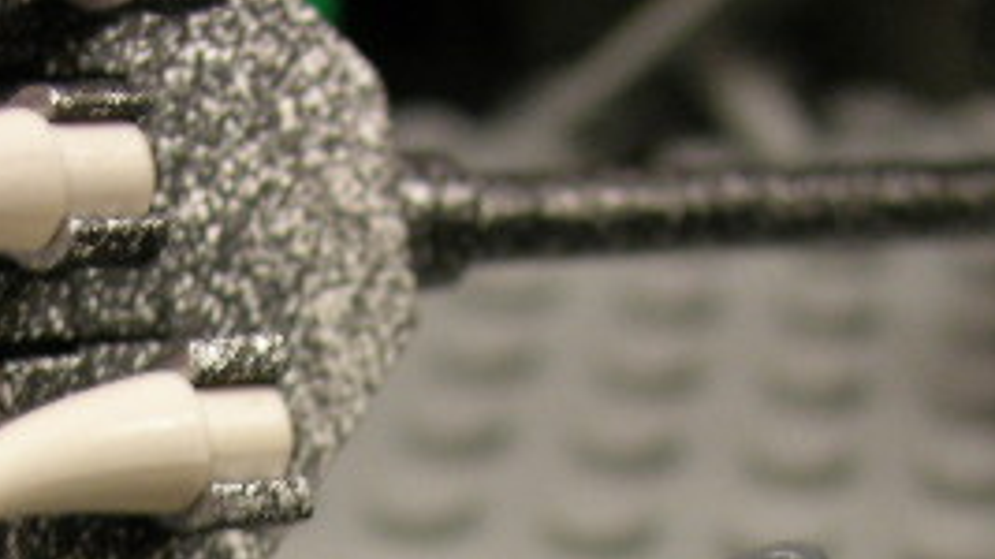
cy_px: 891
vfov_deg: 8.8
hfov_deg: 16.1
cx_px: 268
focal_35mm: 133
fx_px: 3508
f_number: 3.2
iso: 75
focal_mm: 10.6
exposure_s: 1/3.5
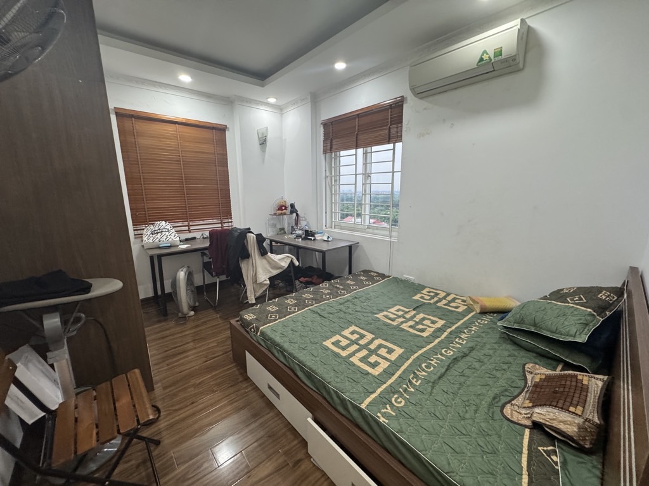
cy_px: 243
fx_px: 262
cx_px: 324
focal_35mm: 14
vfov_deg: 85.7
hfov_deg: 102.1
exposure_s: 1/100
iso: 250
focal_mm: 2.22
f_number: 2.2
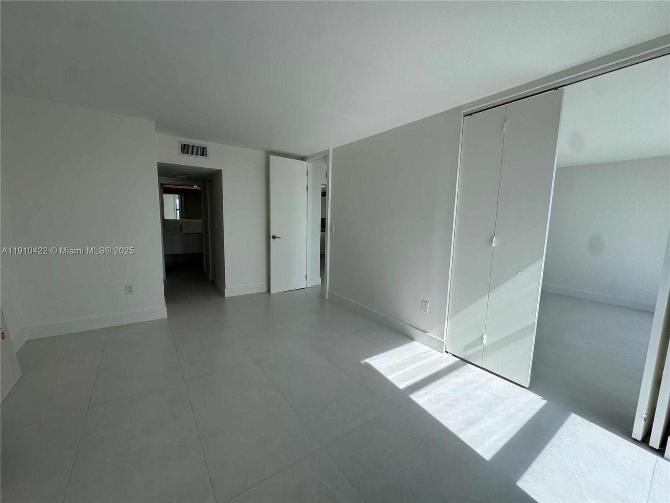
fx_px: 271
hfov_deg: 102.1
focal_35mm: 14
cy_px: 252
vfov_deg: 85.7
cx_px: 335
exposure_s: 1/1063
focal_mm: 2.22
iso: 50
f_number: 2.2
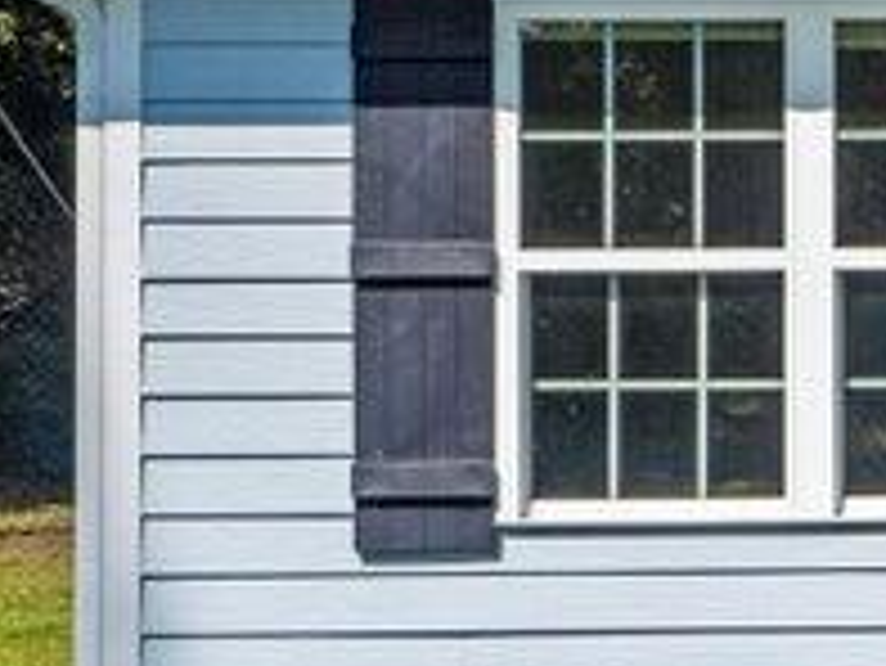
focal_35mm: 121
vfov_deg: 12.3
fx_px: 3099
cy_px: 302
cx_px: 1617
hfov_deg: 14.3
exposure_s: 1/1600
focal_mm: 14
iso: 200
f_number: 5.6
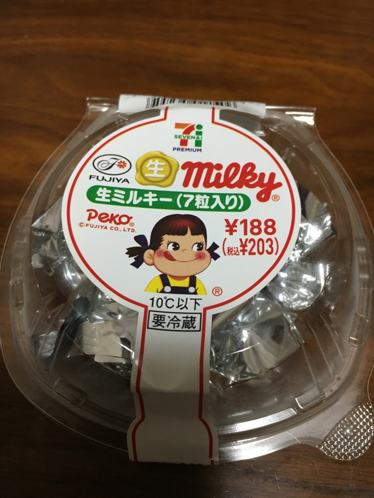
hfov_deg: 48.2
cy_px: 249
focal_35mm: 29
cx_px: 187
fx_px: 418
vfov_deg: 61.7
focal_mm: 4.15
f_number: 2.2
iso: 80
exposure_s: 1/30
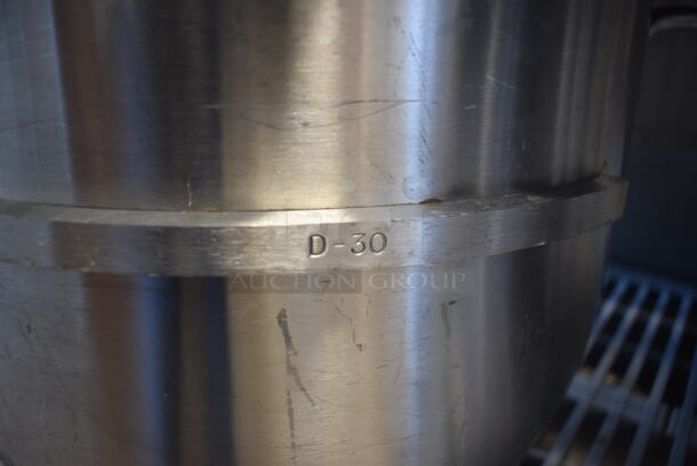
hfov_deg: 67.3
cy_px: 233
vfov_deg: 48.0
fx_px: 523
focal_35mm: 27
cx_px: 348
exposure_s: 1/60
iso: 1000
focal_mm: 18
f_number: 4
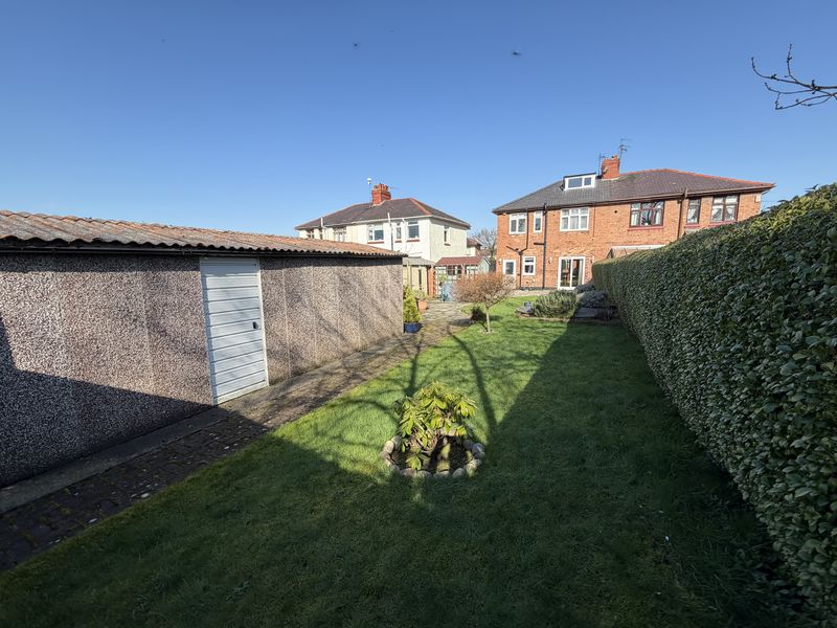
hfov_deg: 102.1
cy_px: 314
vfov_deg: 85.7
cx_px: 418
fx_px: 339
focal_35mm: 14
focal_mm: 2.22
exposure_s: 1/770
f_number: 2.2
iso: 40
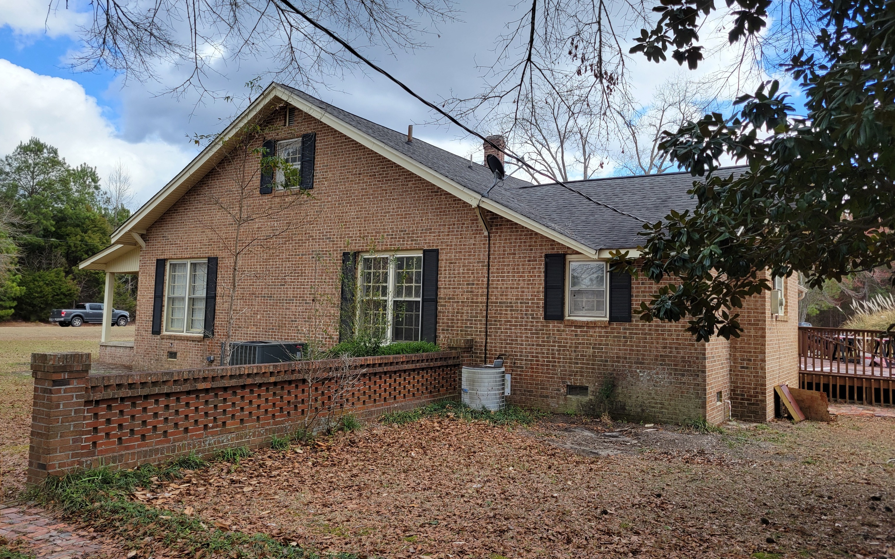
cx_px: 449
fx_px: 683
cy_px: 269
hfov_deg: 66.5
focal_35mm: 28
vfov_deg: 44.5
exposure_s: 1/1027
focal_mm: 5.4
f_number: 1.8
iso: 40
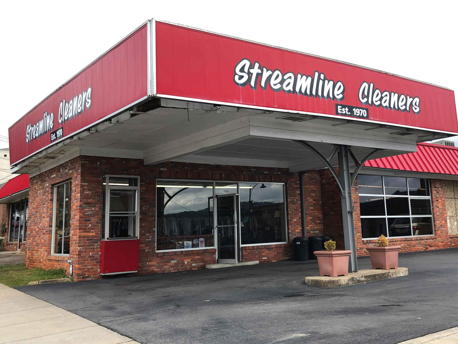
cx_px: 272
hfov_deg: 52.3
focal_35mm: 35
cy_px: 153
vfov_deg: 40.6
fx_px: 463
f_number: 1.8
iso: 20
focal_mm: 4
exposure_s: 1/296
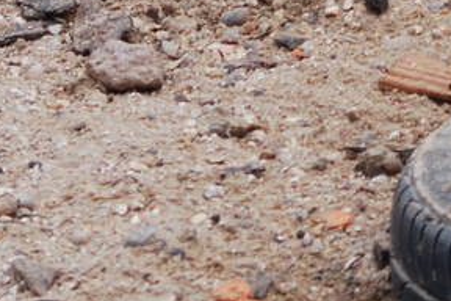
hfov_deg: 3.2
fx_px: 8155
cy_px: -209
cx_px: 66
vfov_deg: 2.1
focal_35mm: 651
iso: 200
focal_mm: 78
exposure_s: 1/250
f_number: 4
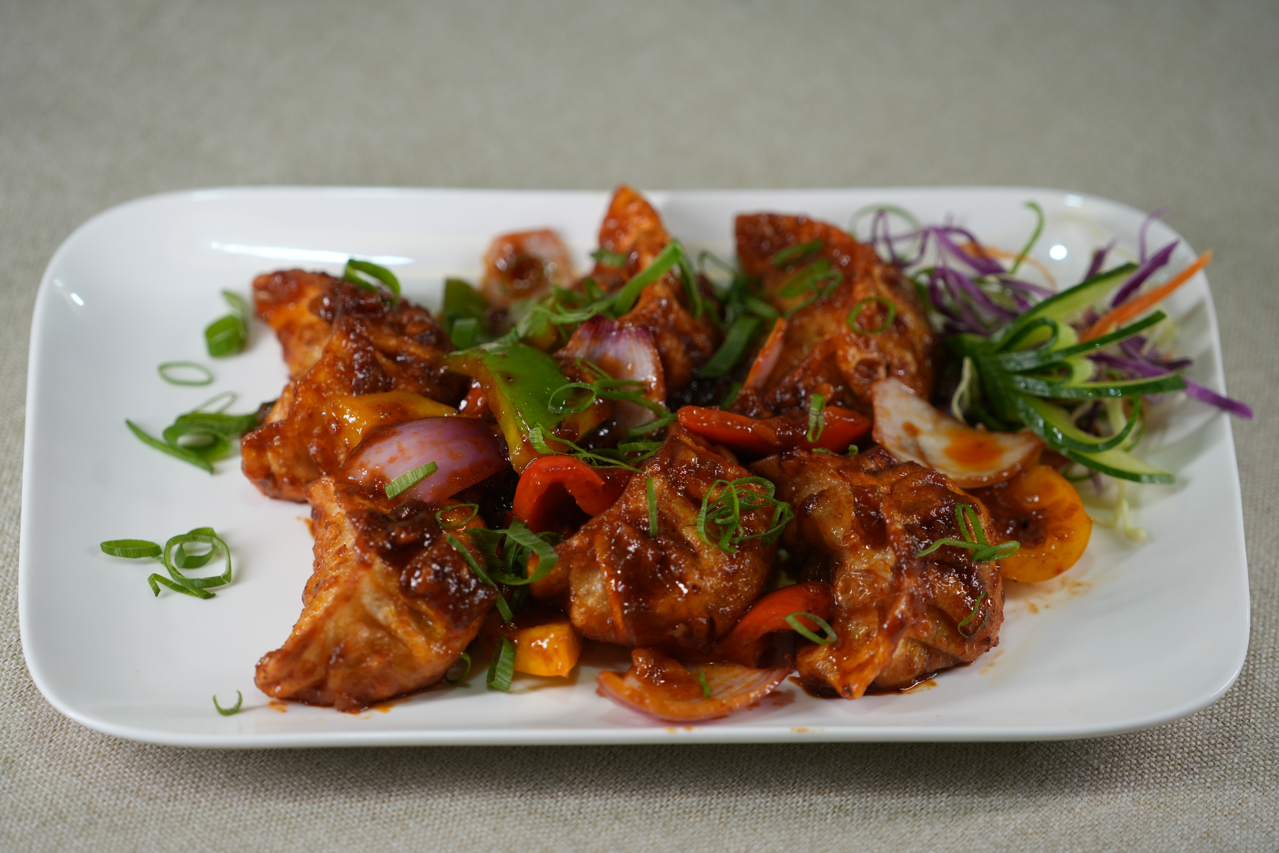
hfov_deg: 11.8
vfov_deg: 7.9
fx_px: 6181
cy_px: 426
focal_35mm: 174
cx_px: 640
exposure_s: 1/200
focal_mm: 174
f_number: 4
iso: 800
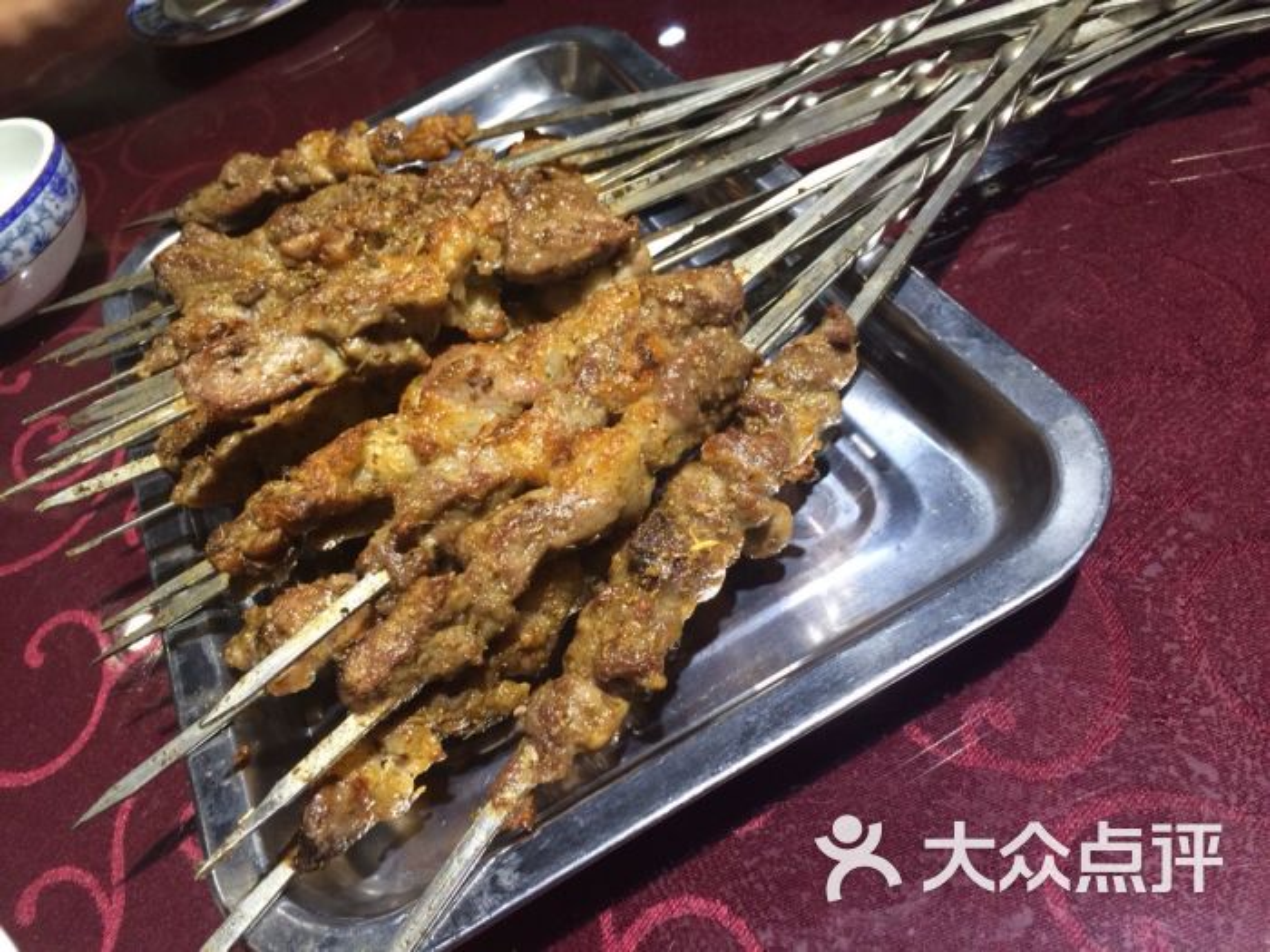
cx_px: 635
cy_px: 476
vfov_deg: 48.2
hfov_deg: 61.7
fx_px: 1064
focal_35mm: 29
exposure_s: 1/30
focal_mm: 4.15
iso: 125
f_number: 2.2
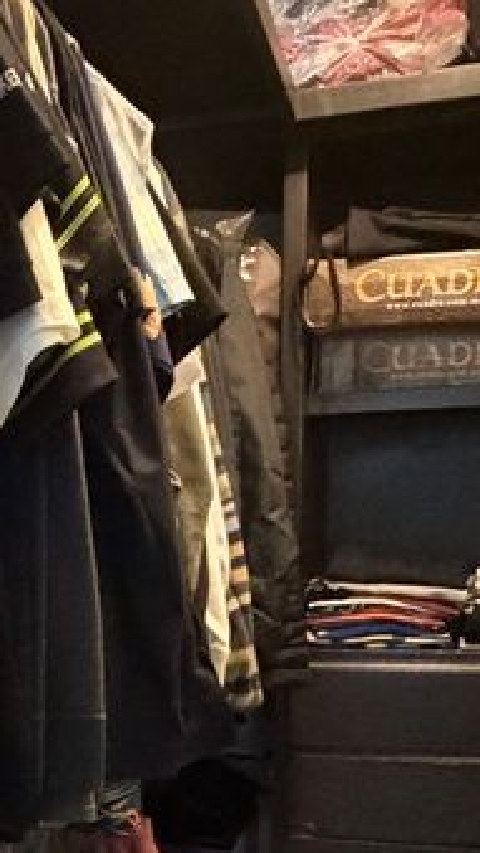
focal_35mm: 54
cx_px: -15
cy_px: 780
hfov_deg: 21.4
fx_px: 1220
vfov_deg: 36.0
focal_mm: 2.22
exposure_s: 1/30
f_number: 2.2
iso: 1250
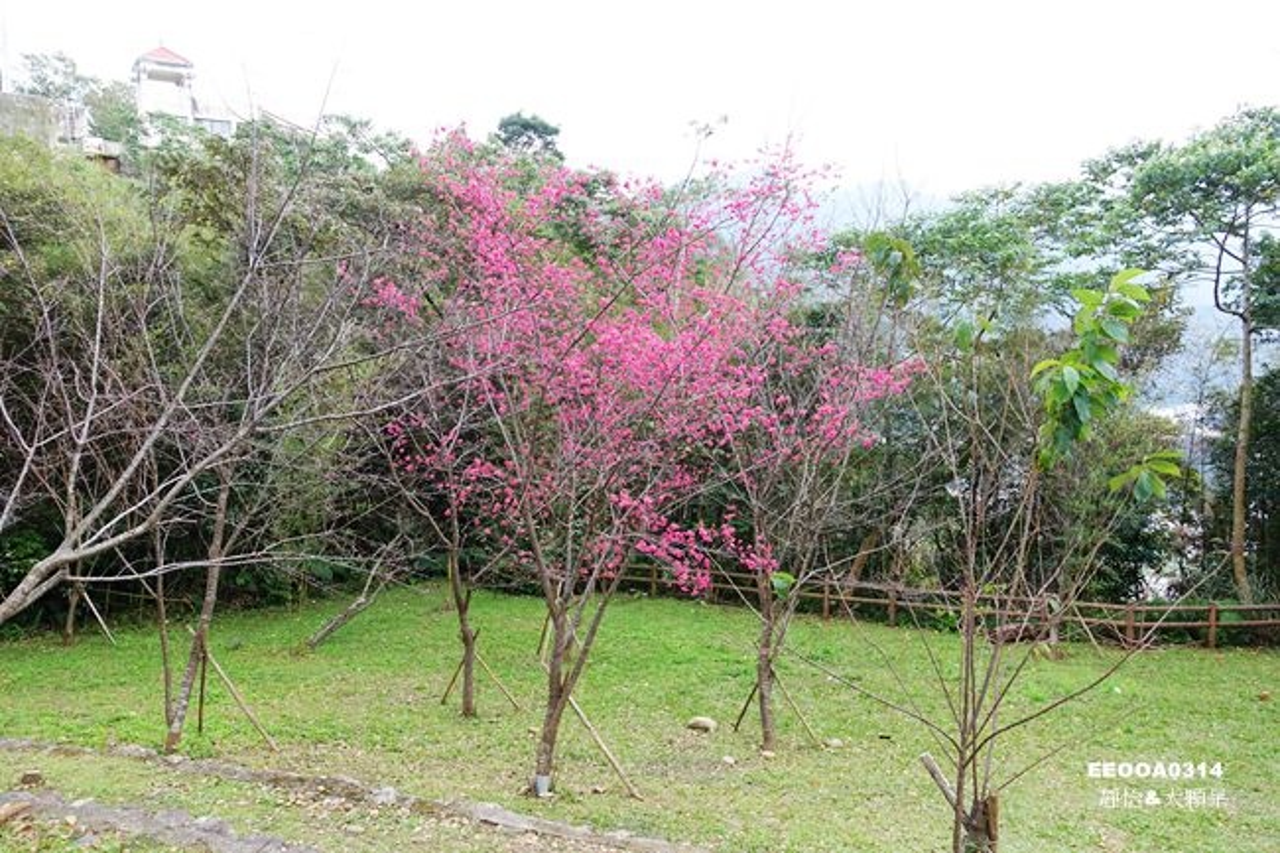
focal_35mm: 26
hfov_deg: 69.4
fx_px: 924
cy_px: 426
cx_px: 640
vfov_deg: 49.5
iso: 125
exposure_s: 1/80
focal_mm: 9.69
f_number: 3.5
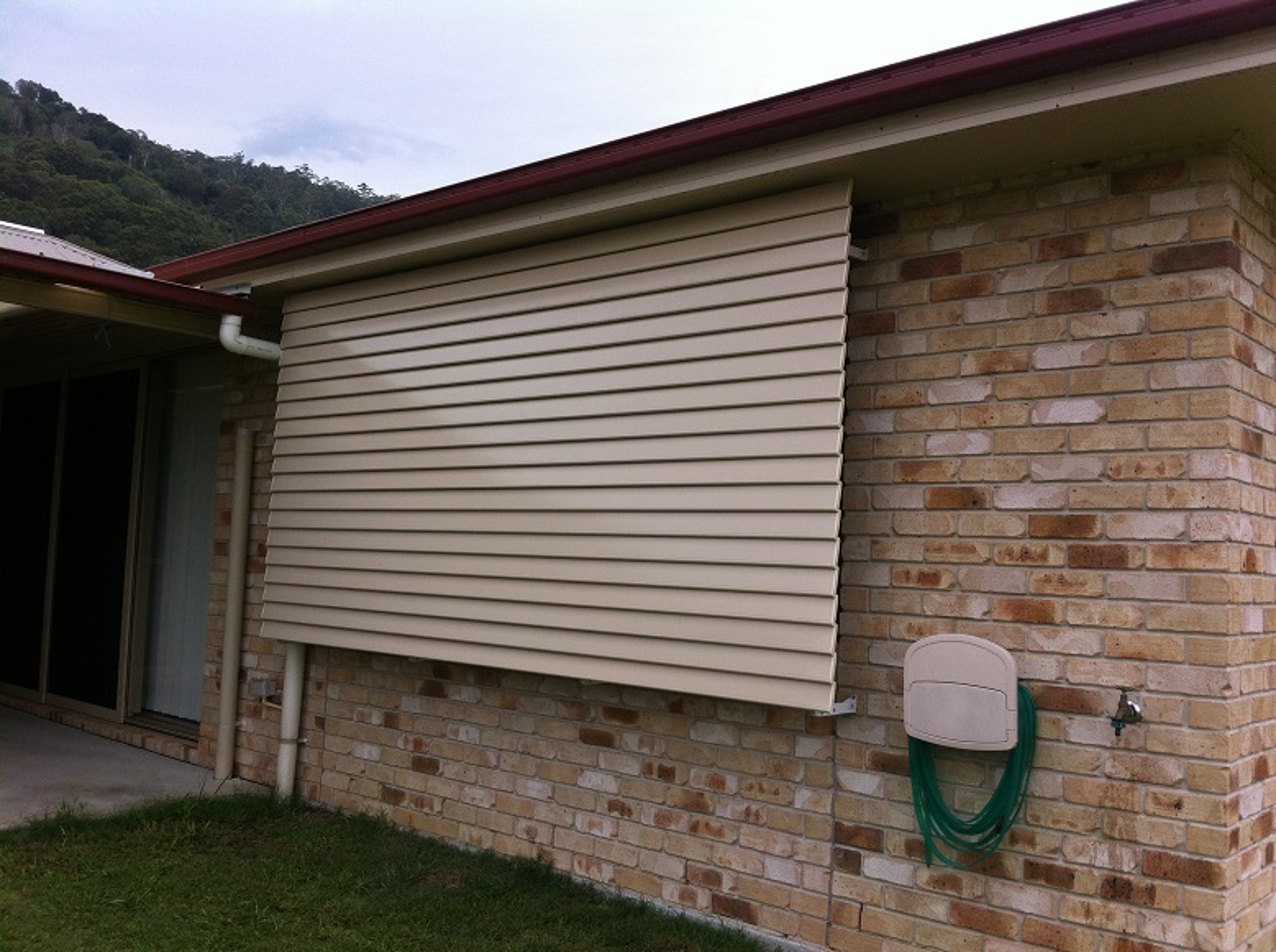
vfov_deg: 40.6
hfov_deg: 52.7
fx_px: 1288
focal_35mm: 35
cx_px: 638
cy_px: 476
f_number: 2.8
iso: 80
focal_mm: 3.85
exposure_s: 1/887
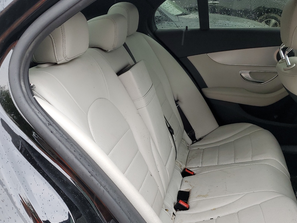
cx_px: 141
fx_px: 335
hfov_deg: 47.9
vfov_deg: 36.2
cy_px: 161
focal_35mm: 39
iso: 50
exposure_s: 1/192
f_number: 1.5
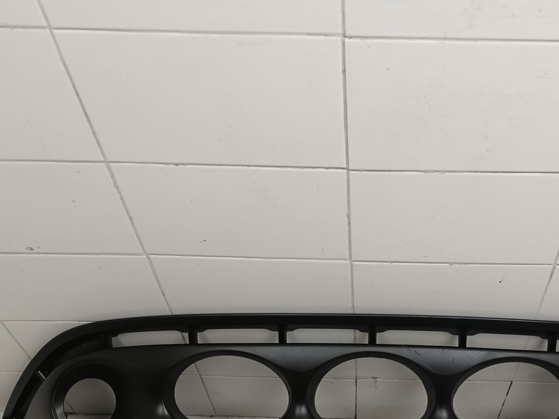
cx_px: 373
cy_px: 257
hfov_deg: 40.7
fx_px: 743
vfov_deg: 31.4
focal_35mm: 46
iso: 368
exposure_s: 1/100
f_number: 1.9
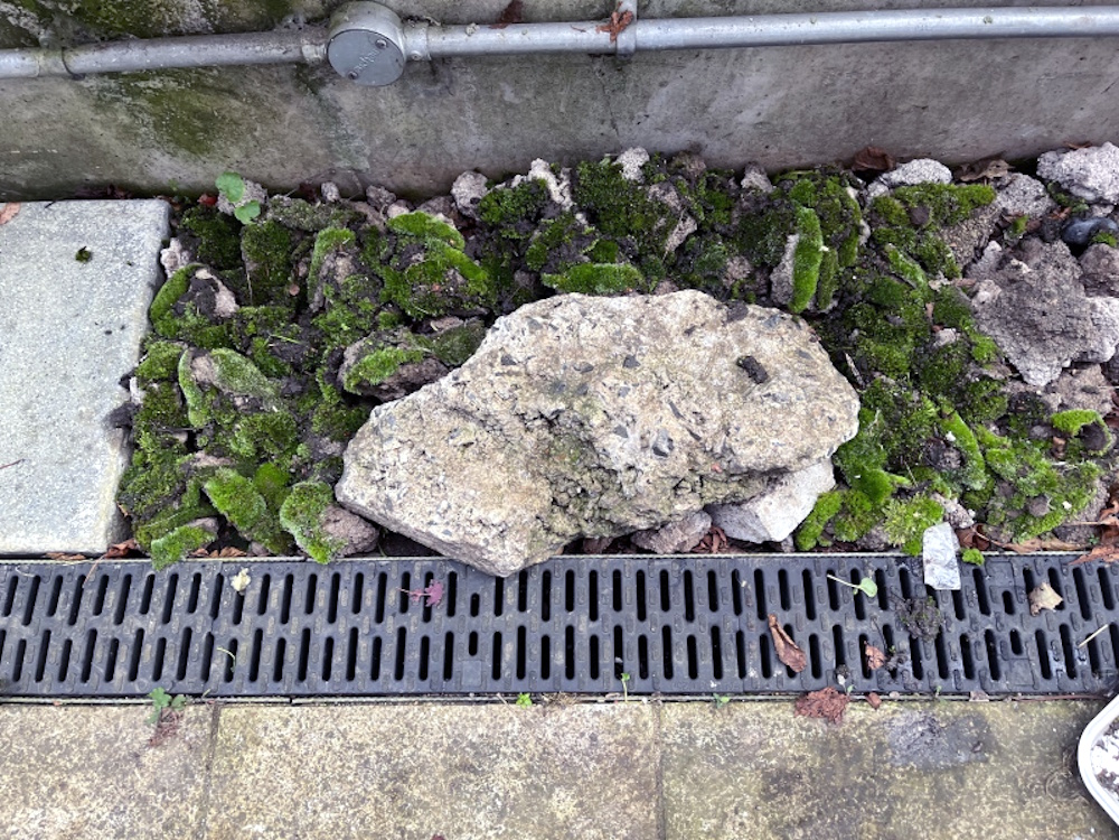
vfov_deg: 53.1
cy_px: 420
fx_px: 840
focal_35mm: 26
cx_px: 560
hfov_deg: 67.3
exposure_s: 1/121
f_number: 1.6
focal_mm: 5.1
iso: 100
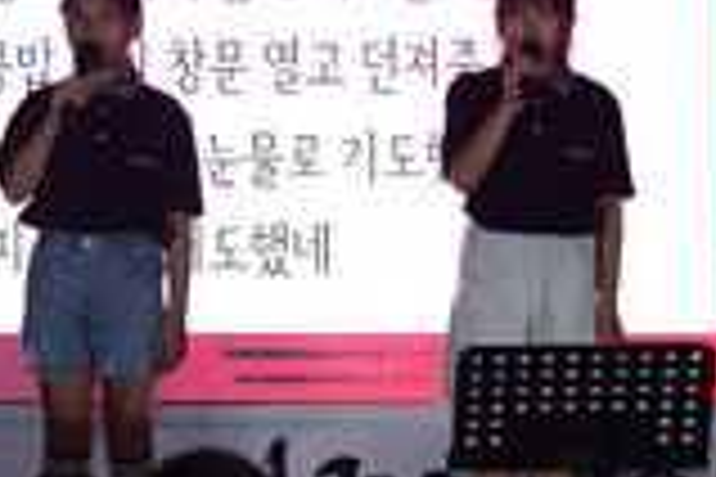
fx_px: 5867
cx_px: 216
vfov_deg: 4.7
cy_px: 135
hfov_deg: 7.0
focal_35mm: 295
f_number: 4
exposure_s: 1/125
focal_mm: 78
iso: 2000
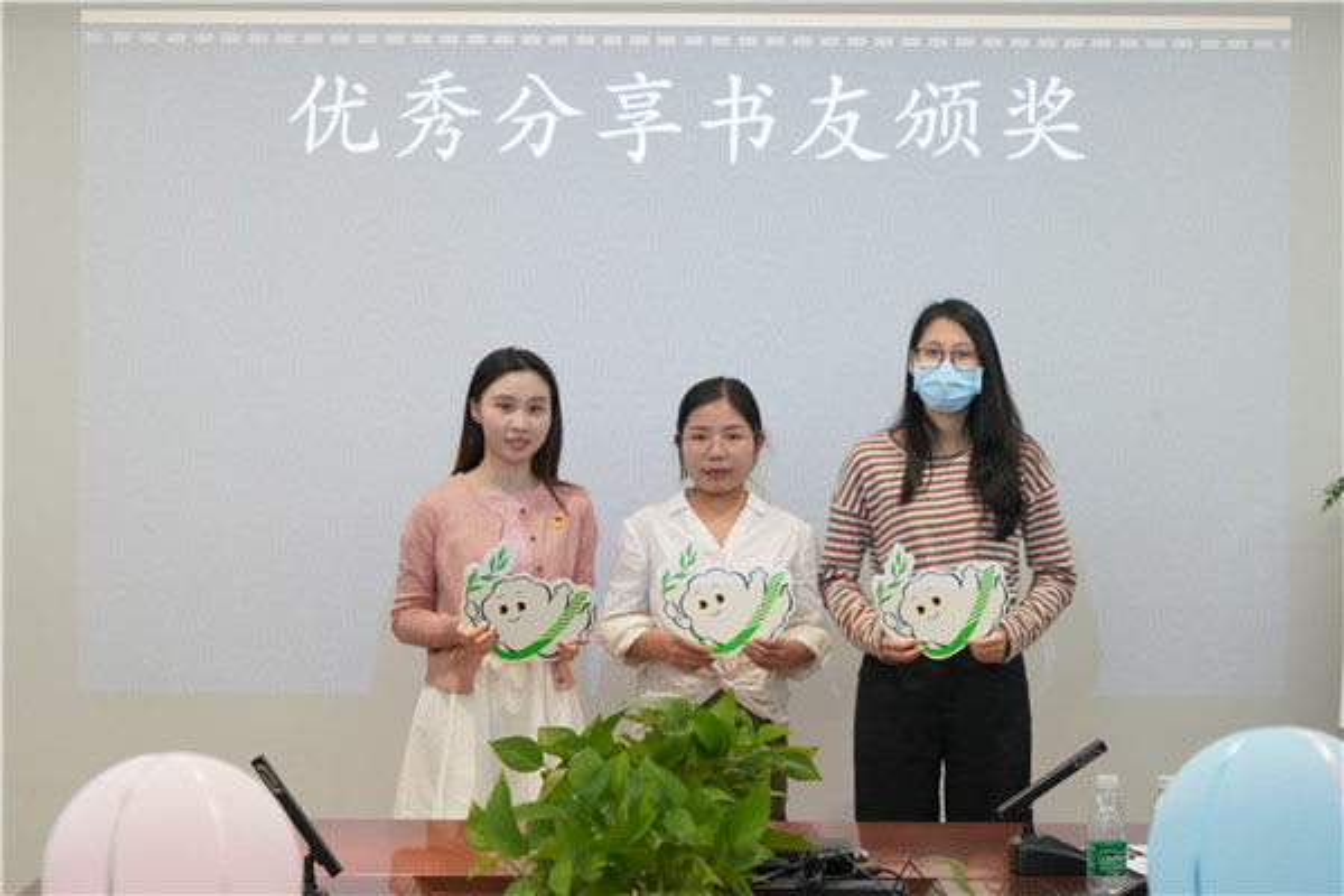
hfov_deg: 20.8
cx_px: 672
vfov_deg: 14.0
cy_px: 448
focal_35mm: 98
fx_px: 3658
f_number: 8
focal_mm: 98
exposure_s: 1/40
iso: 2500
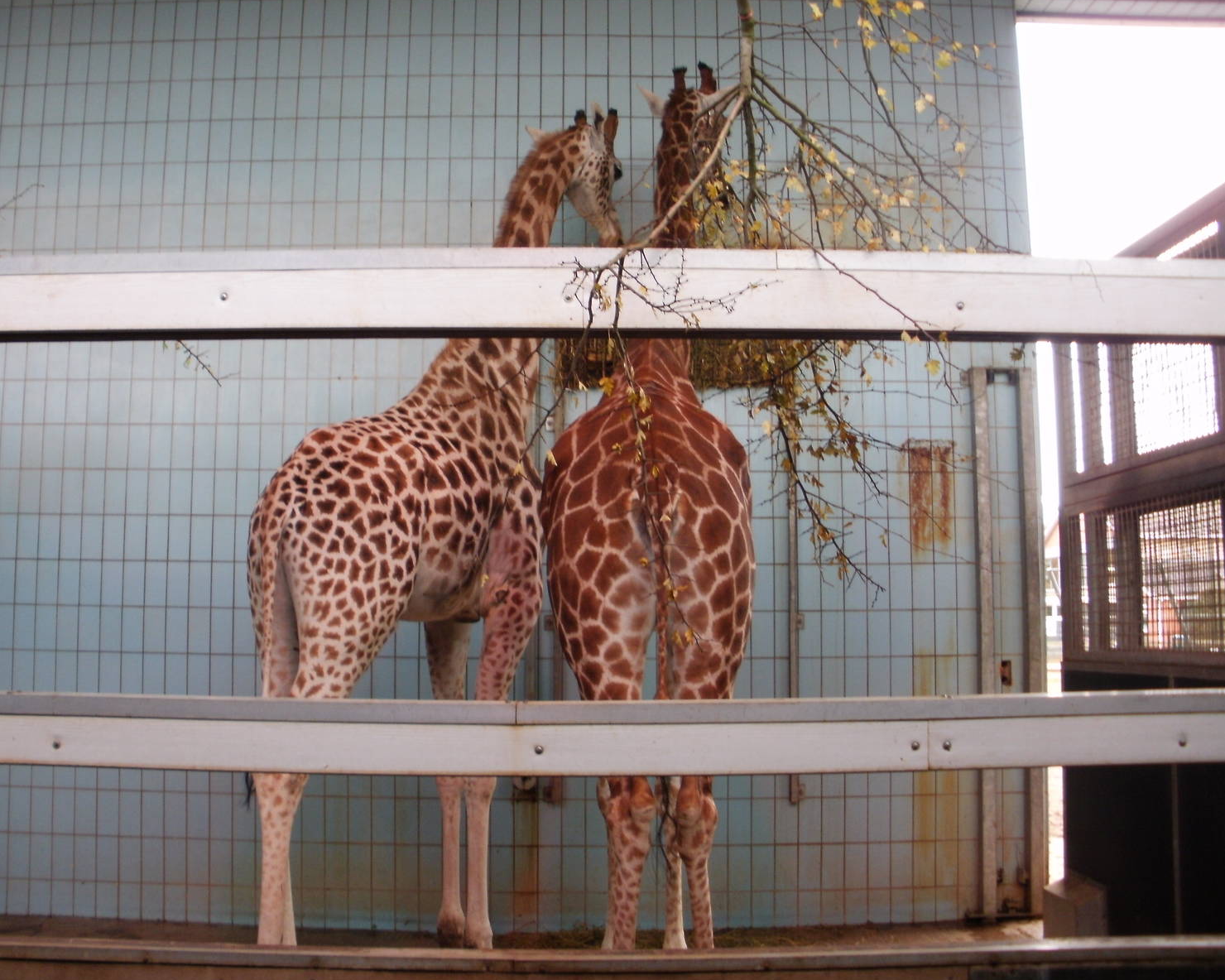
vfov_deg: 39.2
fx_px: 1378
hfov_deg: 47.9
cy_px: 487
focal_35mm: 38
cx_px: 569
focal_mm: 6.3
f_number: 3.5
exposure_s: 1/20
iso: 125
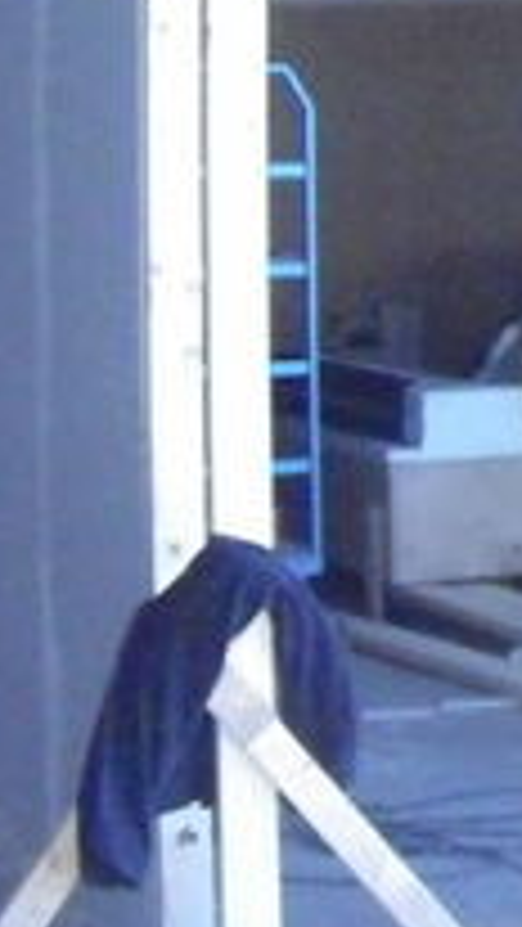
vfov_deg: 17.0
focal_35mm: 125
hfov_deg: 8.9
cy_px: 220
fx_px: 3073
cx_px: 1184
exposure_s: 1/200
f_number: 4.3
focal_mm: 6.2
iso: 1600
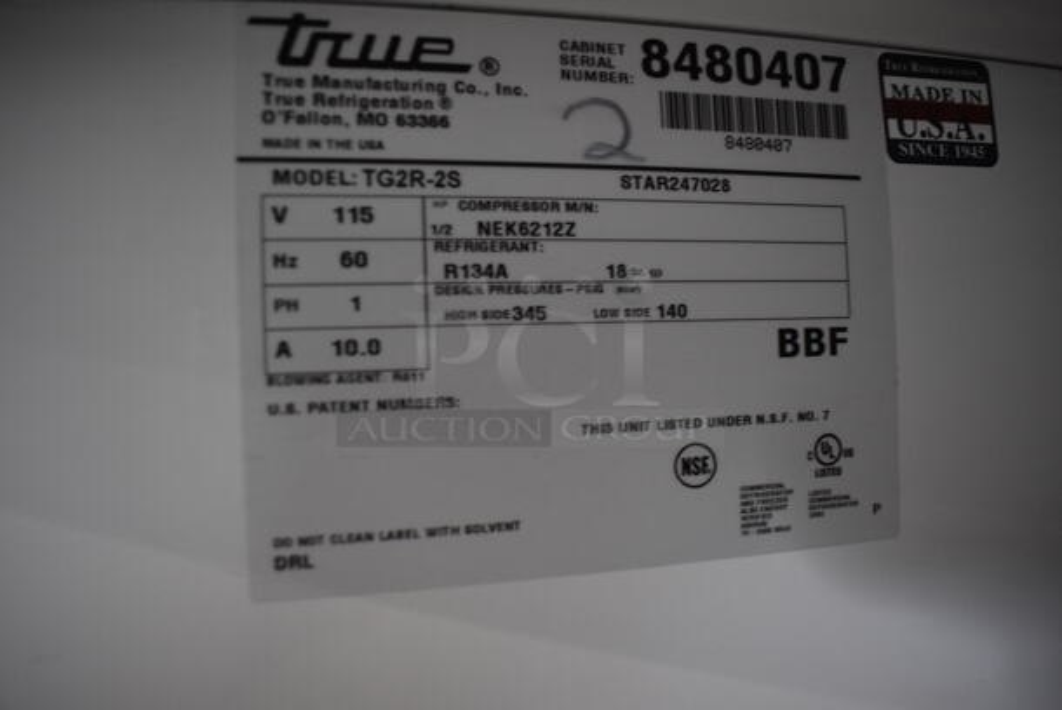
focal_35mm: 27
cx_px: 531
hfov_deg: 67.3
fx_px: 797
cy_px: 355
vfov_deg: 48.0
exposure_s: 1/60
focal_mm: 18
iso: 1600
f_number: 4
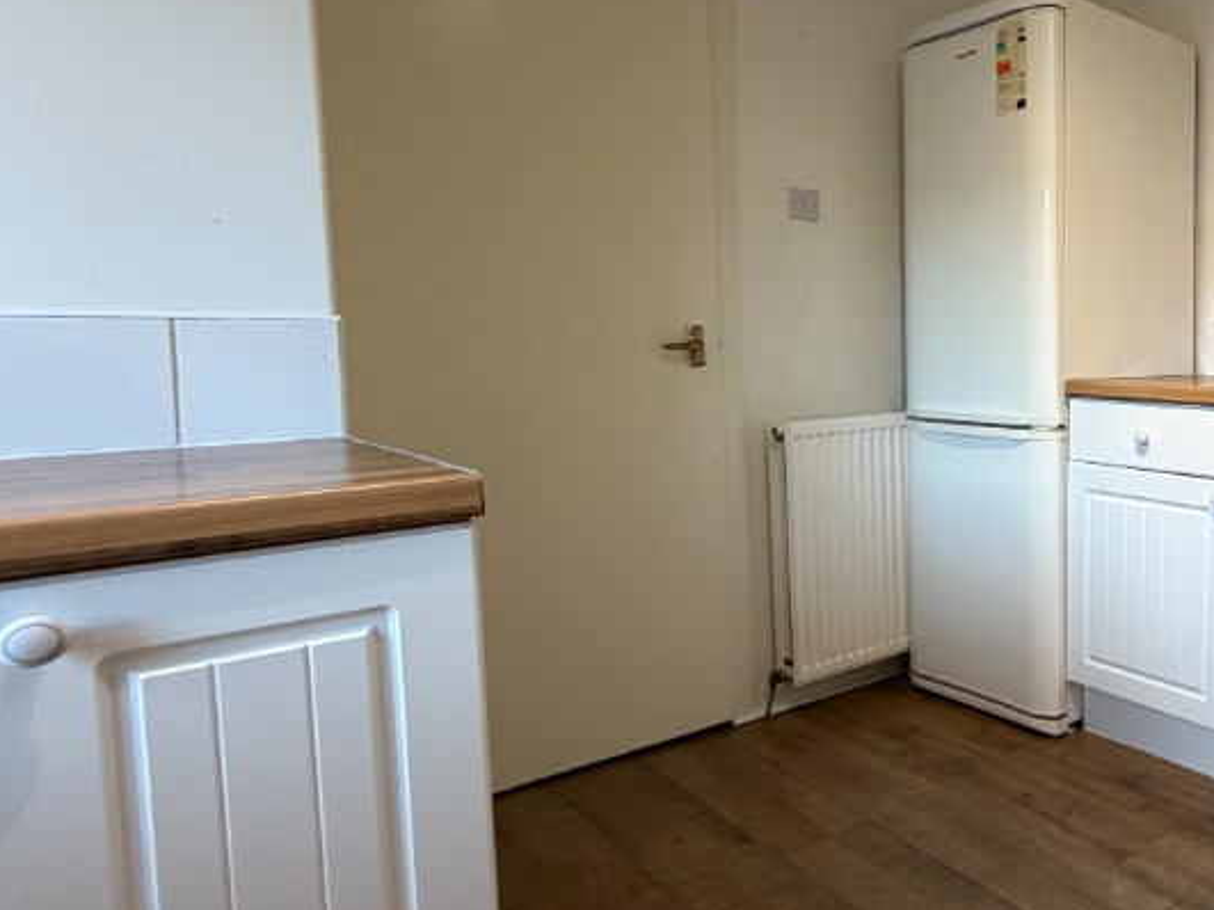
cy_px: 391
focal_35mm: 27
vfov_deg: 51.2
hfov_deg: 55.2
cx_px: 1127
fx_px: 947
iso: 250
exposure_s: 1/100
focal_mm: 2.22
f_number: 2.2
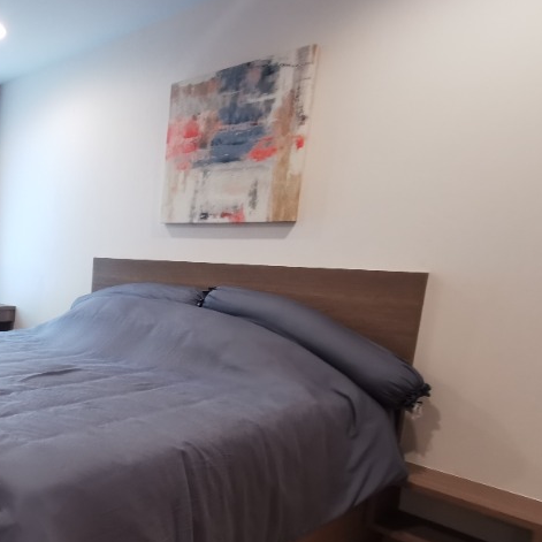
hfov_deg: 44.9
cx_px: -13
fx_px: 531
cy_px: 336
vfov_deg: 53.5
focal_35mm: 30
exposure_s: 1/33.3
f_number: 2.2
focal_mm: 2.35
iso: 250
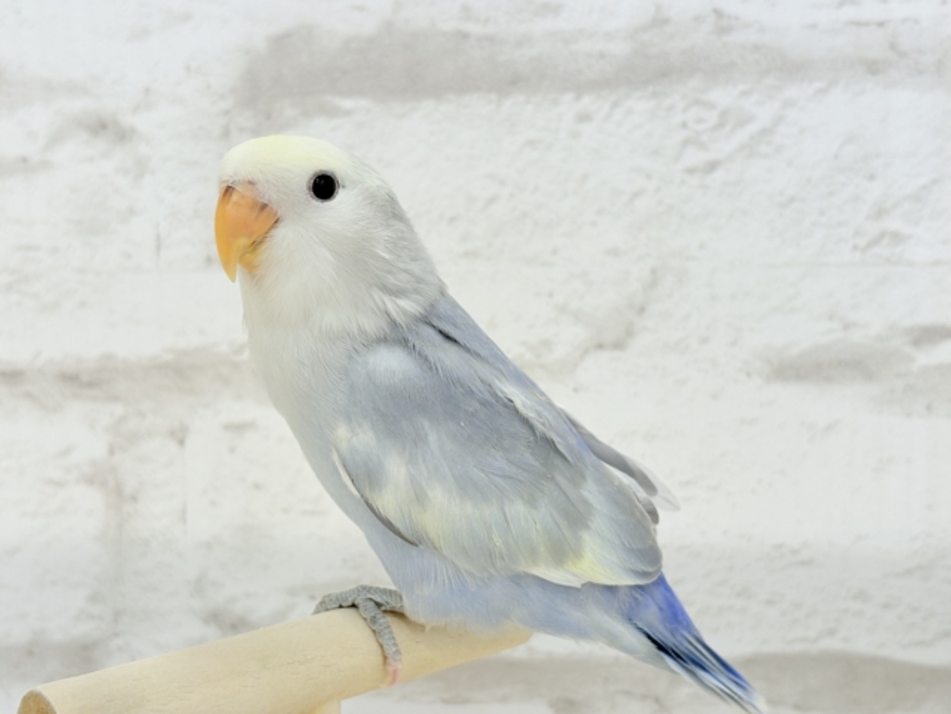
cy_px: 357
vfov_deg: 28.0
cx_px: 476
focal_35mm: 52
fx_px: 1429
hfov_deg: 36.8
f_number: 1.6
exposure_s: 1/50
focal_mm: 5.96
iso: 40
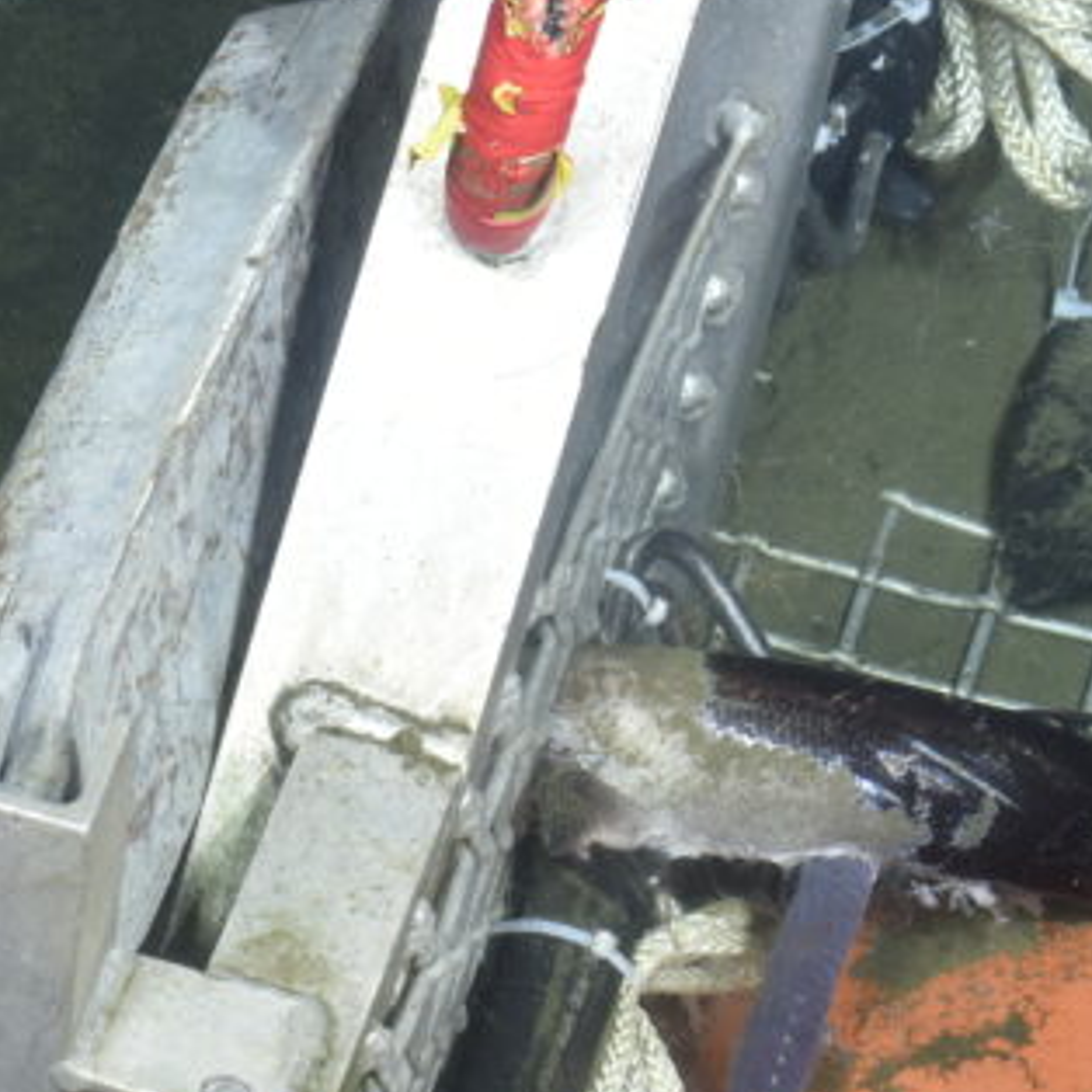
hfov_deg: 12.7
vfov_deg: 13.0
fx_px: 4747
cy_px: 996
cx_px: -285
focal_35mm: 133
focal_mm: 48
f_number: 8
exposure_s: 1/100
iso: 640
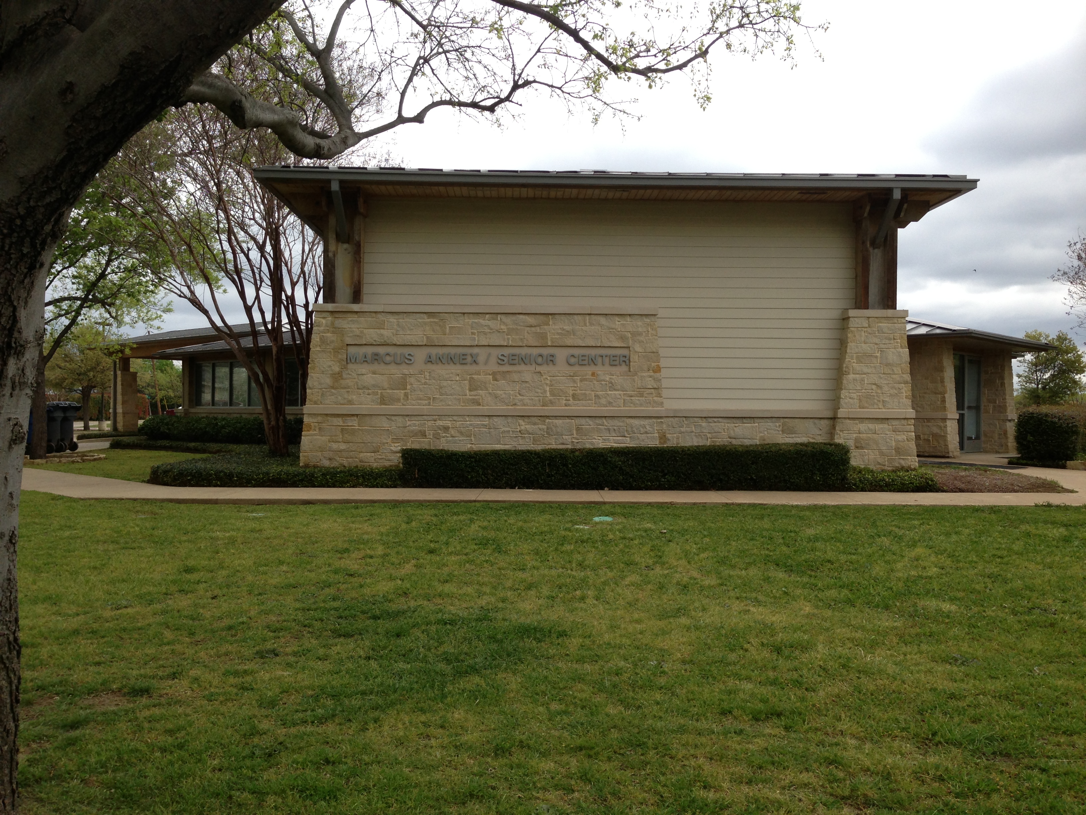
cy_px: 408
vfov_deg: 42.9
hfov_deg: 55.4
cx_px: 543
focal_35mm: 33
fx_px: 1035
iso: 50
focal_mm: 4.13
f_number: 2.4
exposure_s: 1/1153
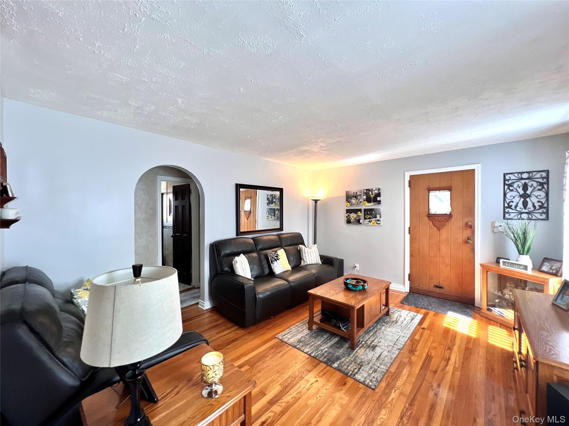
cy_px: 213
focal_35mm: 13
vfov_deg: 89.9
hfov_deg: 106.2
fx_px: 214
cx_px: 284
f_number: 1.8
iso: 100
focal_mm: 1.57
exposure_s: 1/120
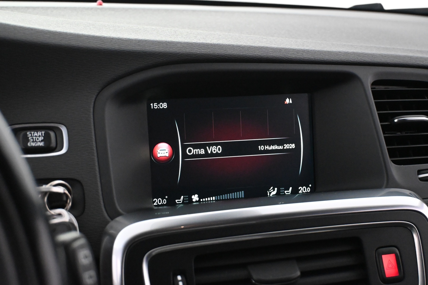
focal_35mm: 52
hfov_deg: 37.9
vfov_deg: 25.8
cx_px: 214
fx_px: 624
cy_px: 142
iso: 7200
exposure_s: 1/60
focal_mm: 35
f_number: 5.3
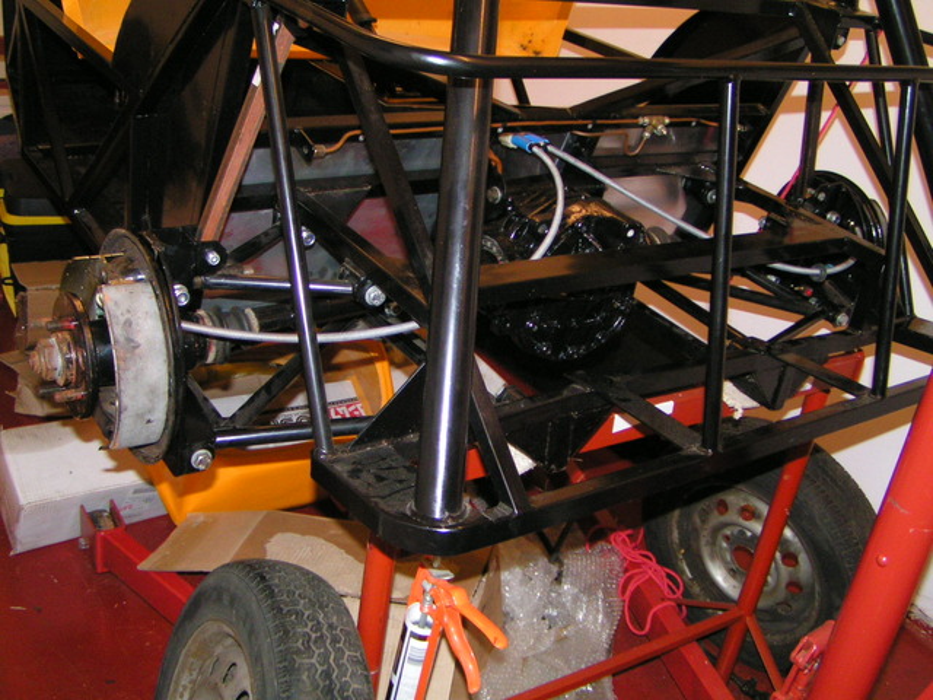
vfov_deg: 37.7
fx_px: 1024
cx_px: 466
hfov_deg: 49.0
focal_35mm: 38
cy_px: 350
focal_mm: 5.8
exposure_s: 1/40
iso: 200
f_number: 2.8
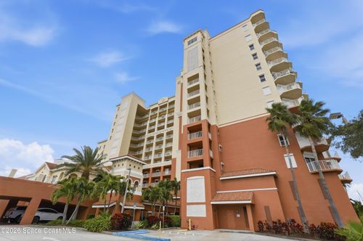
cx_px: 182
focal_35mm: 16
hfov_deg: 95.1
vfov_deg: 71.9
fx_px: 166
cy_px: 120
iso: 400
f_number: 8
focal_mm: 16.5
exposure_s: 1/8000
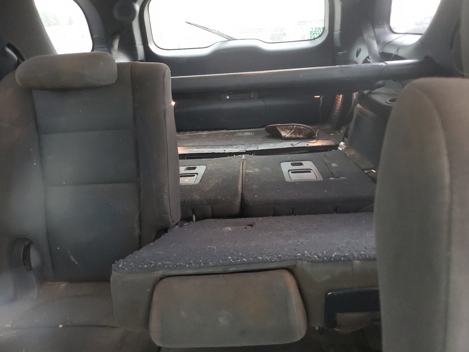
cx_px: 234
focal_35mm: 26
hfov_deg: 67.3
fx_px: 352
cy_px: 176
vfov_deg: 53.1
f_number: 1.5
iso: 338
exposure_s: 1/40
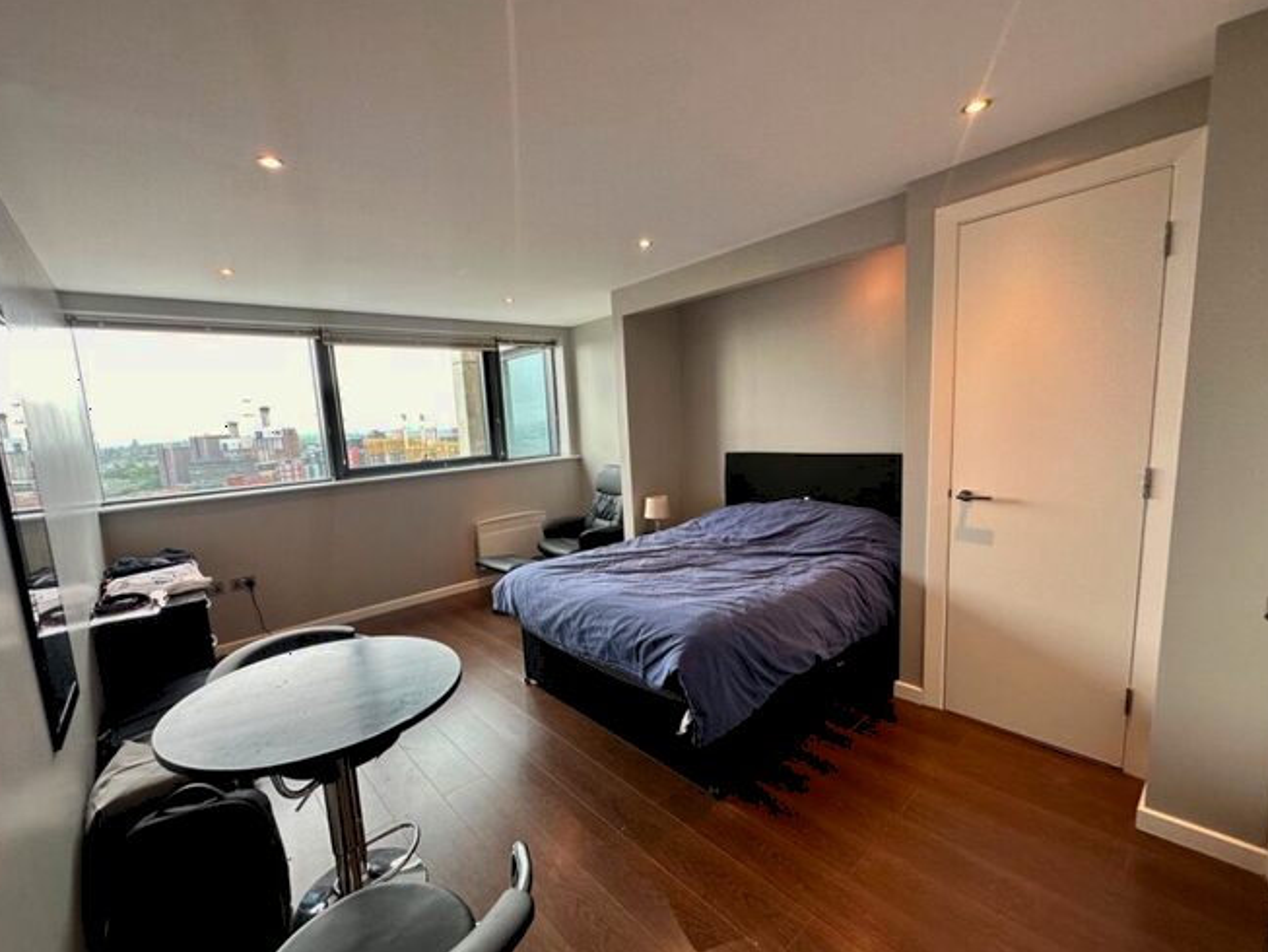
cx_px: 604
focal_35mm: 15
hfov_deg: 98.1
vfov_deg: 81.7
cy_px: 498
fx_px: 550
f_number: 2.2
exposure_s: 1/100
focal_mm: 2.22
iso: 125
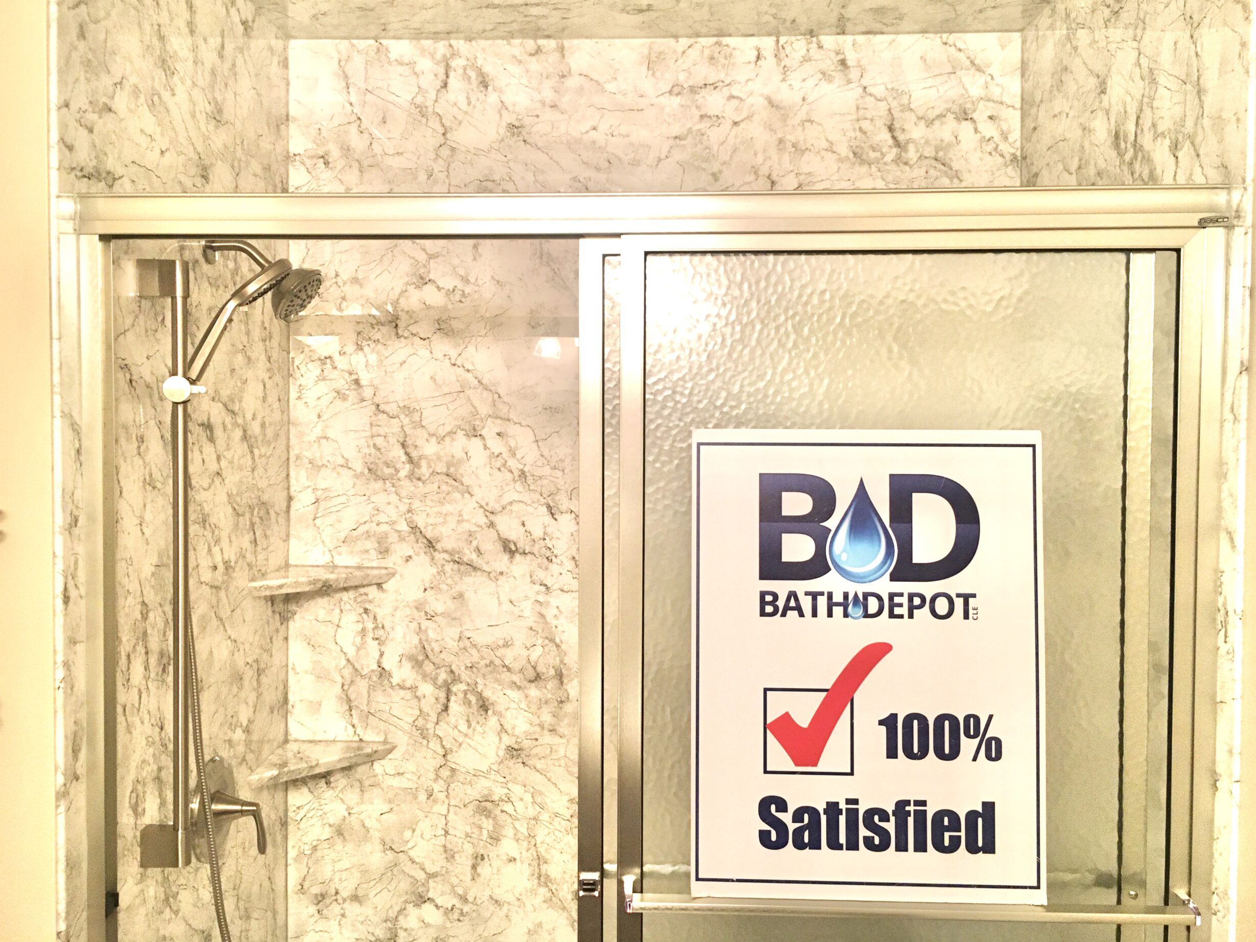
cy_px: 460
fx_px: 1088
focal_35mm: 30
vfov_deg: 46.8
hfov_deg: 60.0
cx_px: 627
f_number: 2.2
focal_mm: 4.15
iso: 100
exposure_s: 1/30
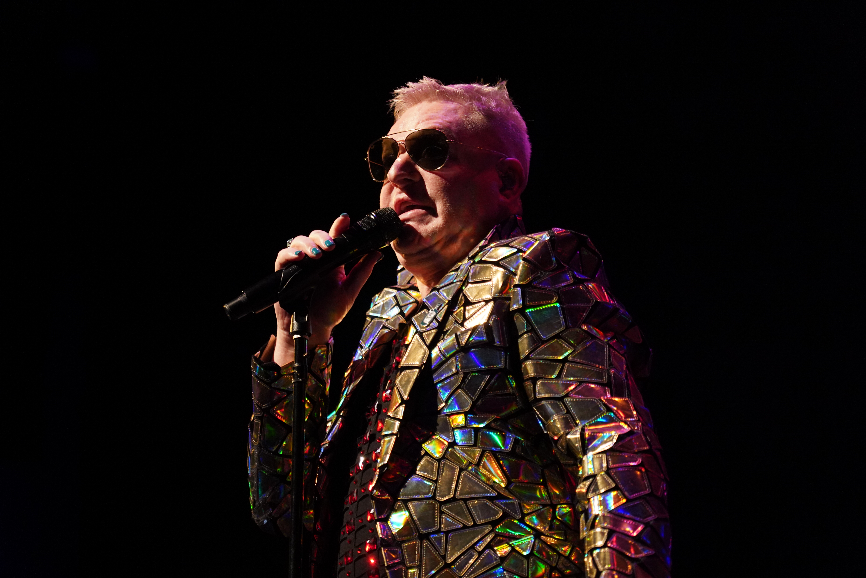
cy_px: 289
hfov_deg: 19.5
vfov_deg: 13.0
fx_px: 2526
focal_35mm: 105
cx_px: 433
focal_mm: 105
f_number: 4
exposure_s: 1/125
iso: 5000
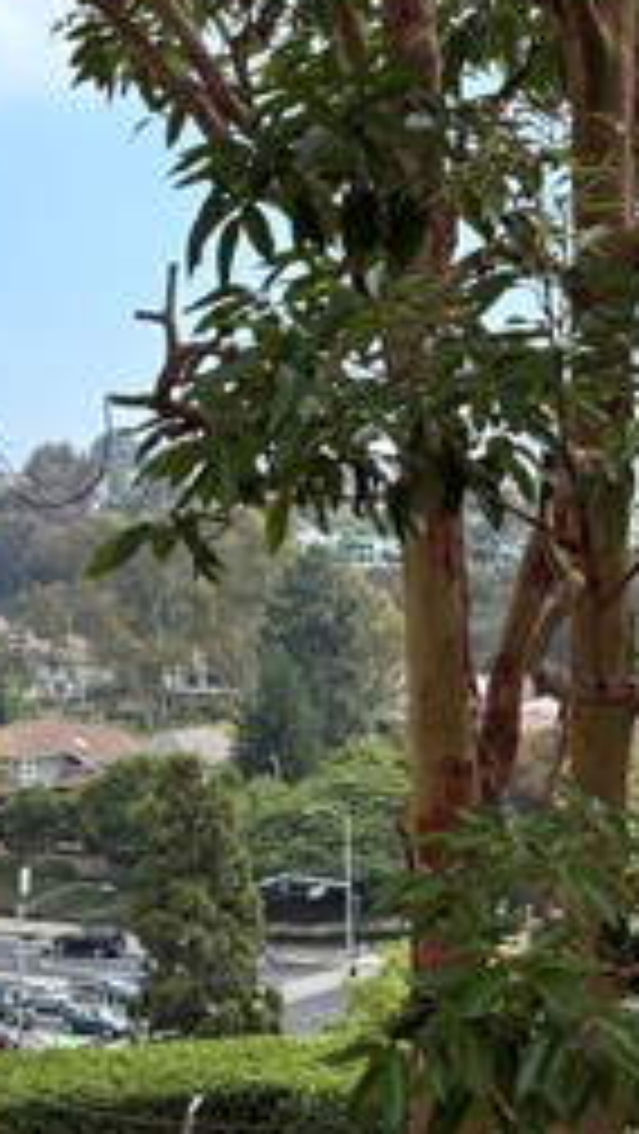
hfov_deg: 16.5
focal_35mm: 72
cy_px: 832
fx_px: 2166
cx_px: 585
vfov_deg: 28.9
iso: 50
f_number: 1.6
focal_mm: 5.96
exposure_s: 1/1517
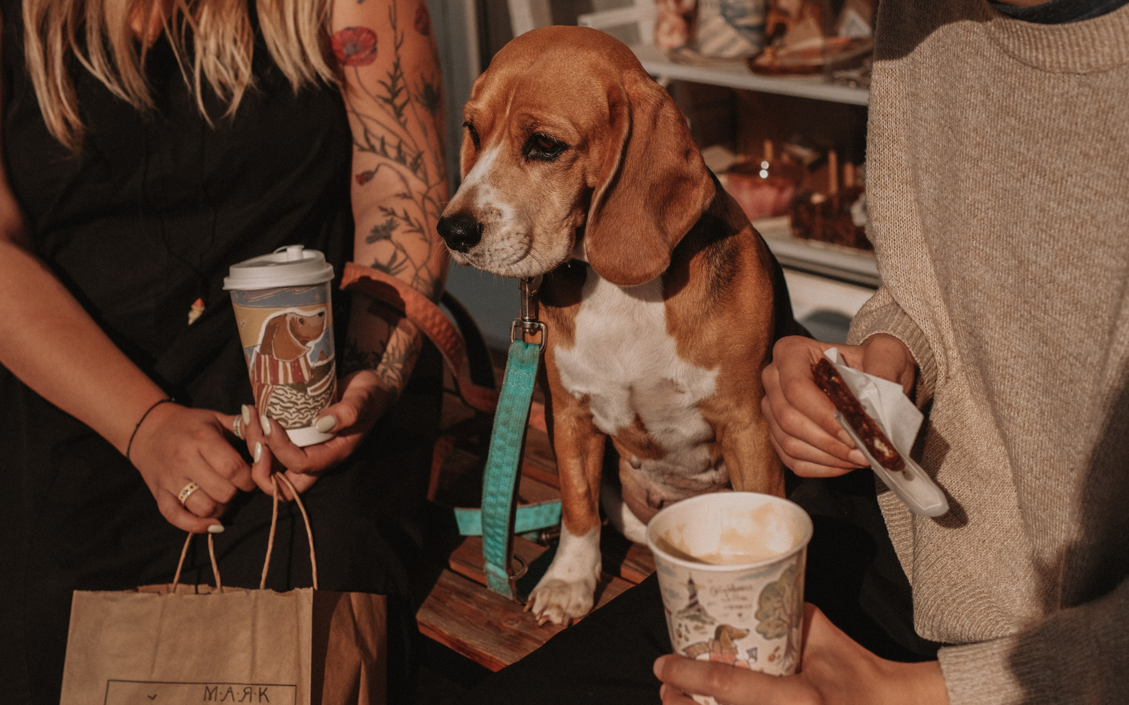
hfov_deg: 43.5
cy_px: 360
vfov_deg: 28.0
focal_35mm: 46
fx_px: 1415
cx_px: 564
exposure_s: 1/8000
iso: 250
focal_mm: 30
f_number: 3.2
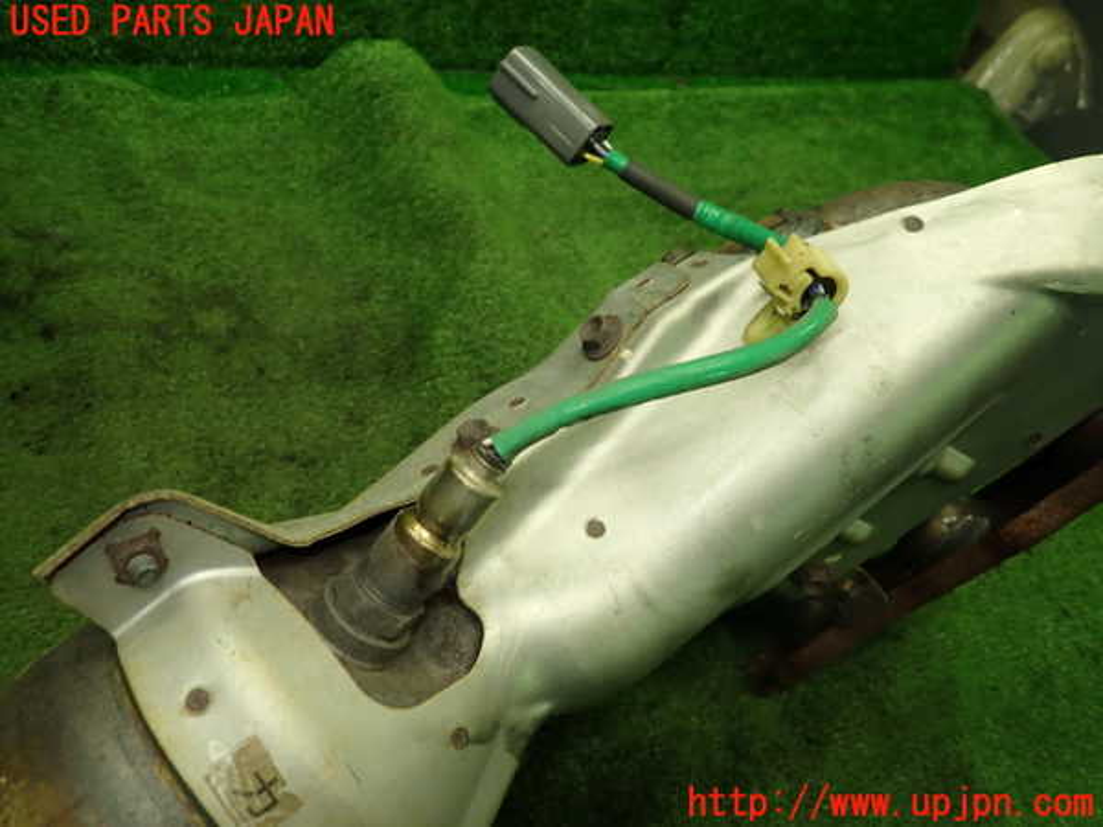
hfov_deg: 69.4
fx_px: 797
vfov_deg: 54.9
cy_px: 414
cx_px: 552
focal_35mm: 25
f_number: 2
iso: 125
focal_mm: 4.5
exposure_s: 1/60
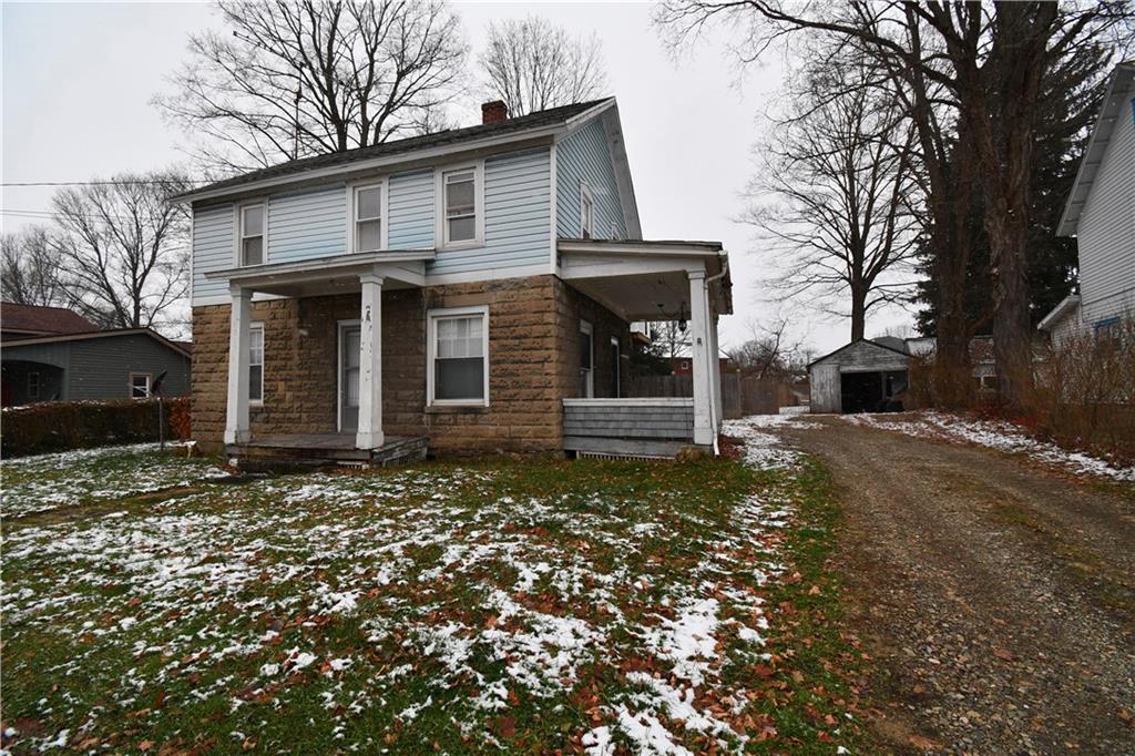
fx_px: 473
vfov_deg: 77.3
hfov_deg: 100.4
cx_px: 568
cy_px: 378
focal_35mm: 15
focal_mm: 10
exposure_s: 1/160
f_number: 8
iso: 160
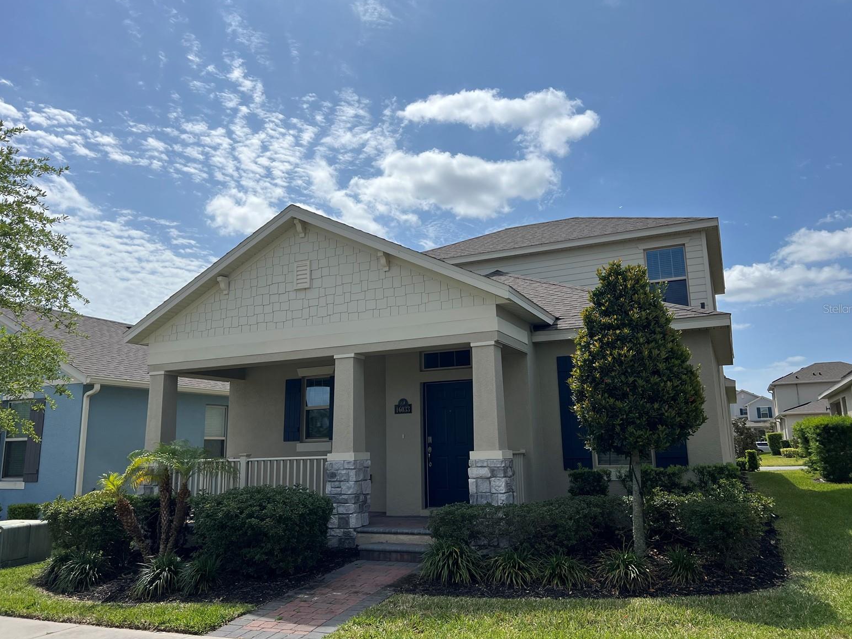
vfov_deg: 51.4
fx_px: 665
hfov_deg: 65.3
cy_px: 308
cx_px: 433
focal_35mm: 27
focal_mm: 5.7
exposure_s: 1/9434
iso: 50
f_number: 1.5
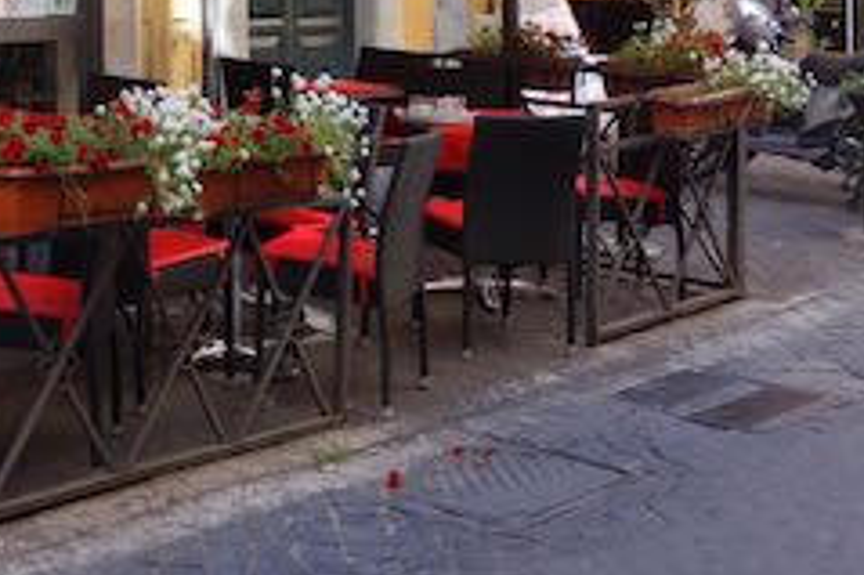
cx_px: 87
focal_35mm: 75
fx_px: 1799
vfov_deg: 17.2
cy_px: -154
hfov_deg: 26.1
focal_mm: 10.4
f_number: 4
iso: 125
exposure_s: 1/100
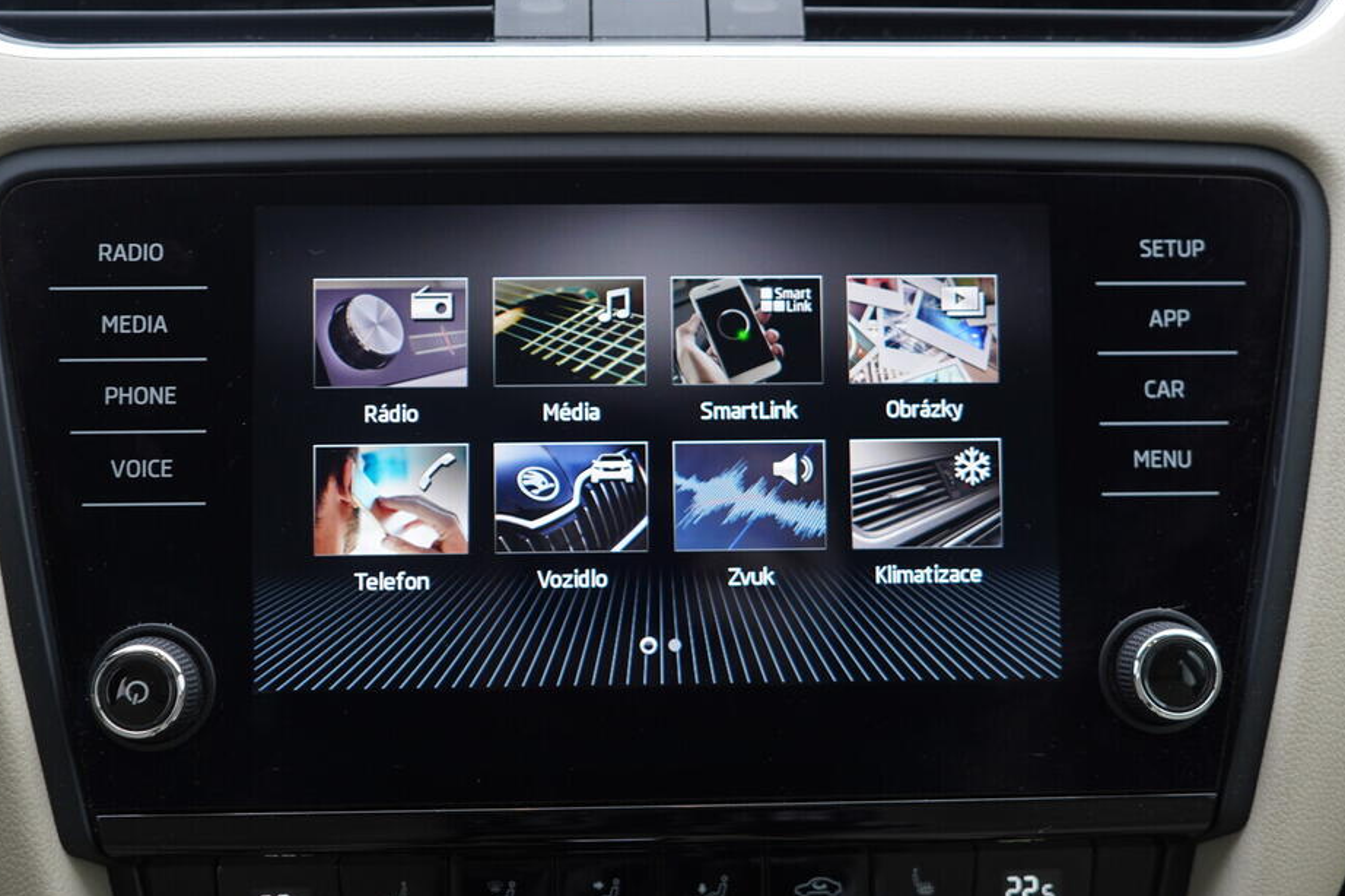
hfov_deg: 48.5
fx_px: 1494
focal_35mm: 40
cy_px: 468
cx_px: 655
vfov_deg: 33.4
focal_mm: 24
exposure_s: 1/40
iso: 160
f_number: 2.8
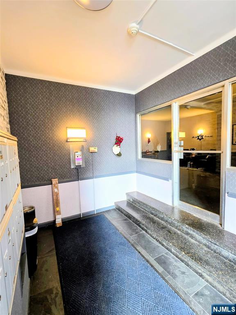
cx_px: 118
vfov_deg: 106.2
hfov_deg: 89.9
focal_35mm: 13
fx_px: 118
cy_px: 158
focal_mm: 2.2
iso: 200
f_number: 1.9
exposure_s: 1/60
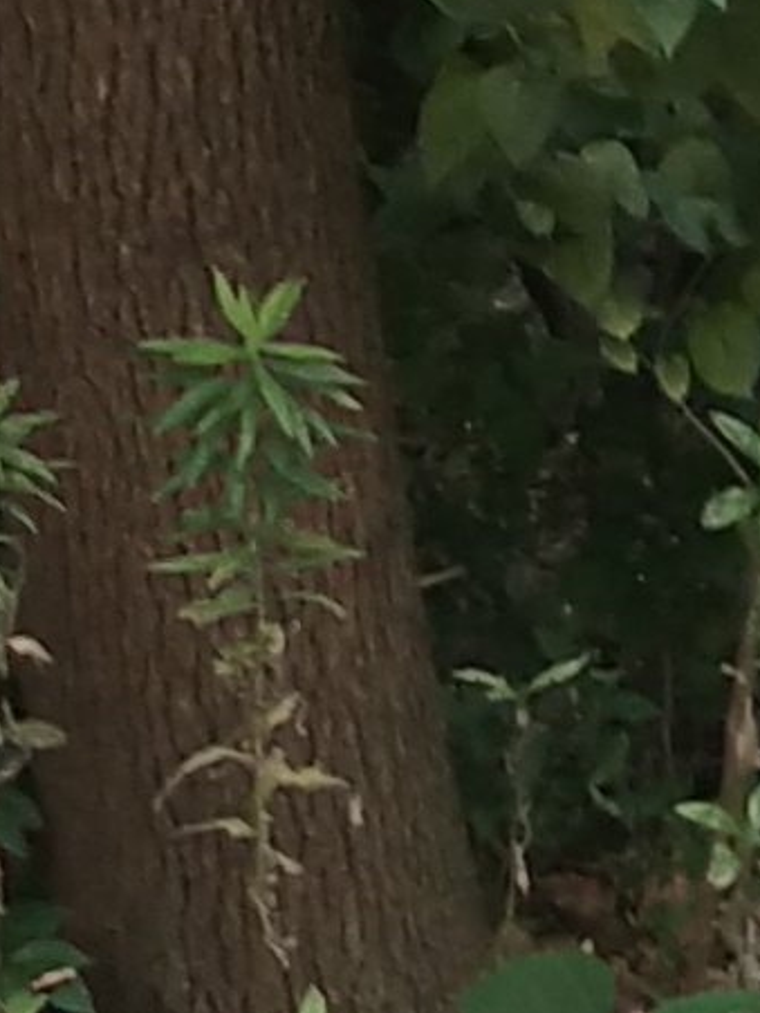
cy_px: 885
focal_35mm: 285
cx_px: 1780
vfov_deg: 6.9
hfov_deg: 5.1
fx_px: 8343
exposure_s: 1/221
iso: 50
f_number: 2.2
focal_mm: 3.69
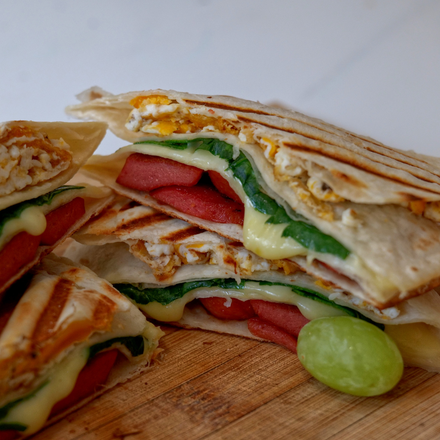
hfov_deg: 23.6
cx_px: 176
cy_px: 220
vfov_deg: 23.7
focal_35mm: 73
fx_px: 1050
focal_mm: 57
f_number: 7.1
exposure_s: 1/80
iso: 2000
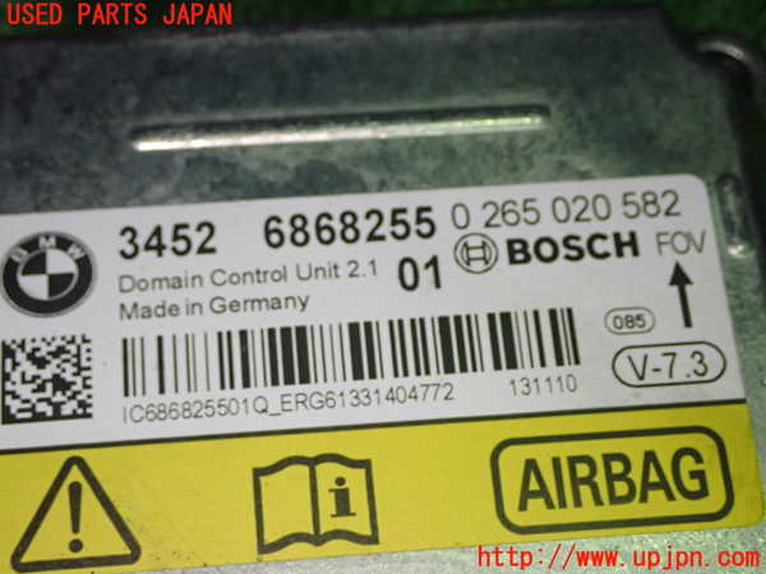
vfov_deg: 20.7
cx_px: 383
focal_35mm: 71
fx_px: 1571
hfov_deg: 27.4
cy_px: 287
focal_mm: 12.73
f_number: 3.9
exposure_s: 1/60
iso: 500
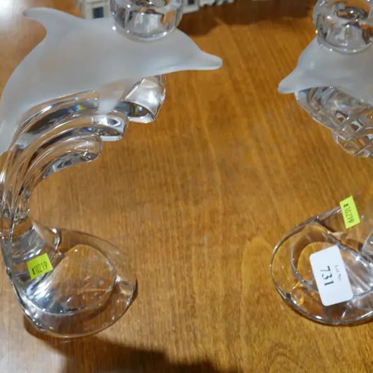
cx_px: 226
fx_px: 780
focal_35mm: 64
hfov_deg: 26.8
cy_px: 172
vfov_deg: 26.9
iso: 320
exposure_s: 1/60
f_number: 4.6
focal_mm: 21
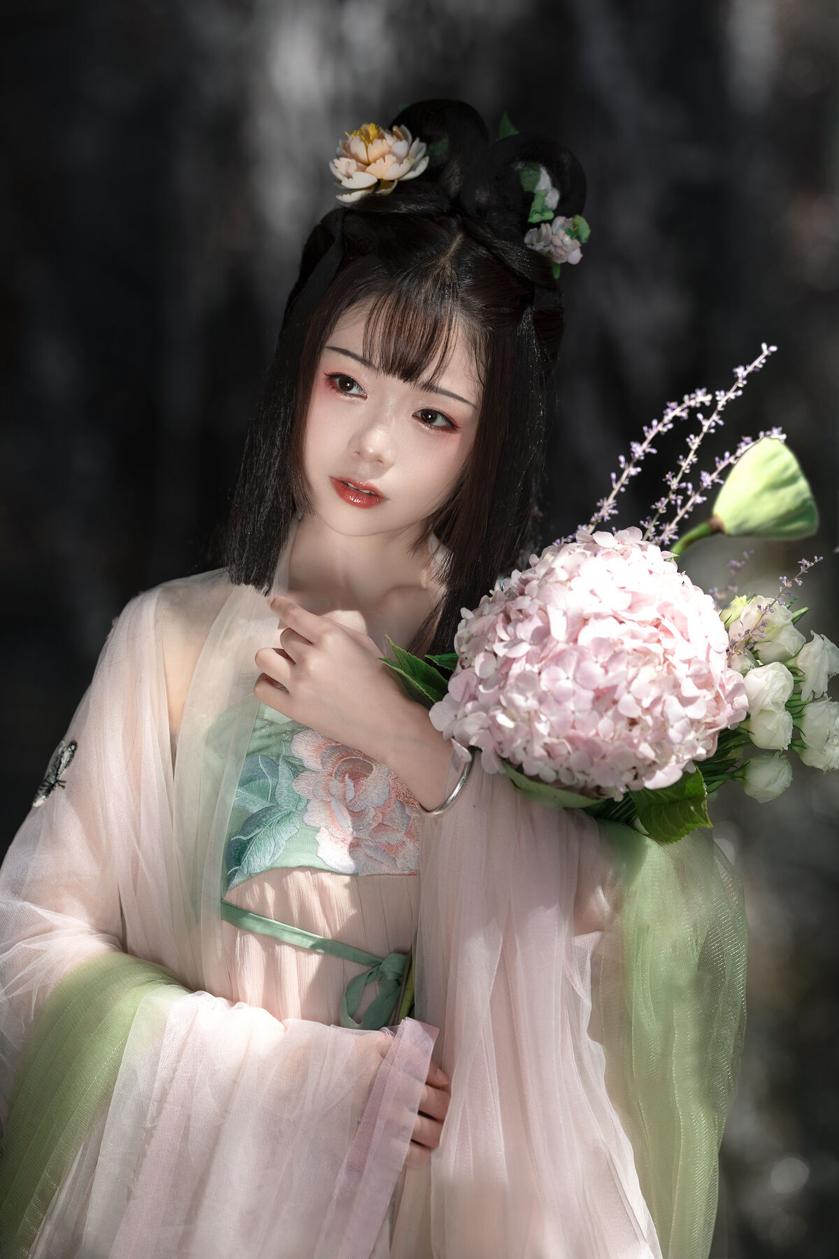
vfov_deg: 15.3
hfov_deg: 10.2
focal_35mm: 134
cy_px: 630
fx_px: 4684
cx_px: 420
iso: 100
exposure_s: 1/250
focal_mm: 135
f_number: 2.2
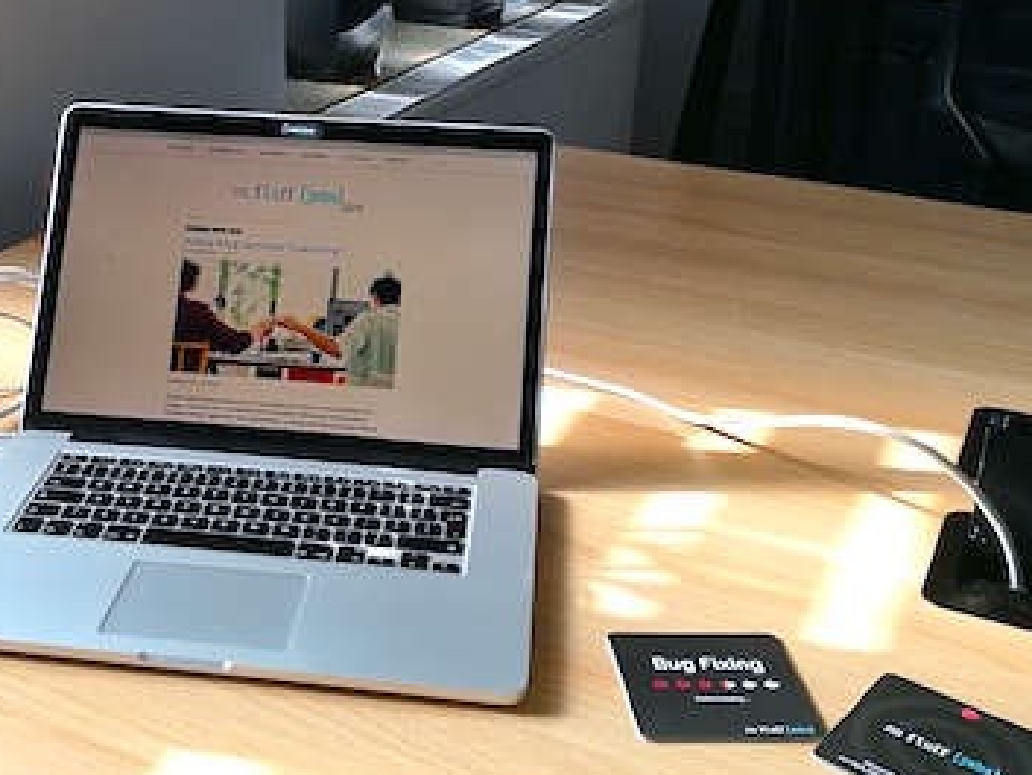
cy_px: 202
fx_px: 1551
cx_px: 319
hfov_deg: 36.3
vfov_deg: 27.7
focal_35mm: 52
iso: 64
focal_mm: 4.5
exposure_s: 1/100
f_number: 2.2
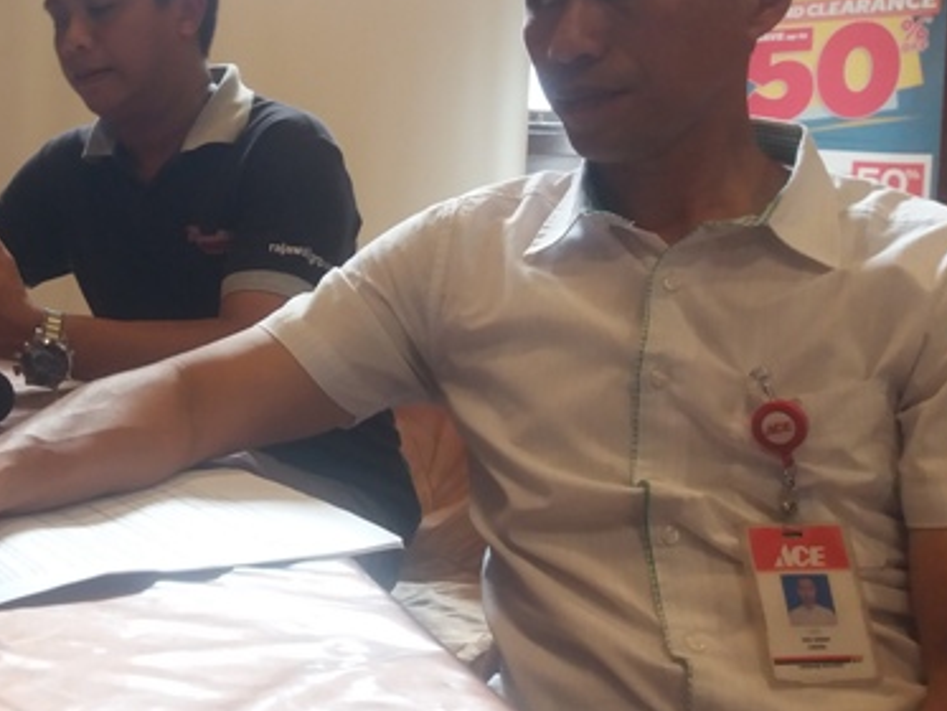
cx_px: 173
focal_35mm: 48
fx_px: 1314
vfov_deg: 30.2
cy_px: 274
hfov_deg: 38.0
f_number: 1.9
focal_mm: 3.7
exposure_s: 1/33
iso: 125
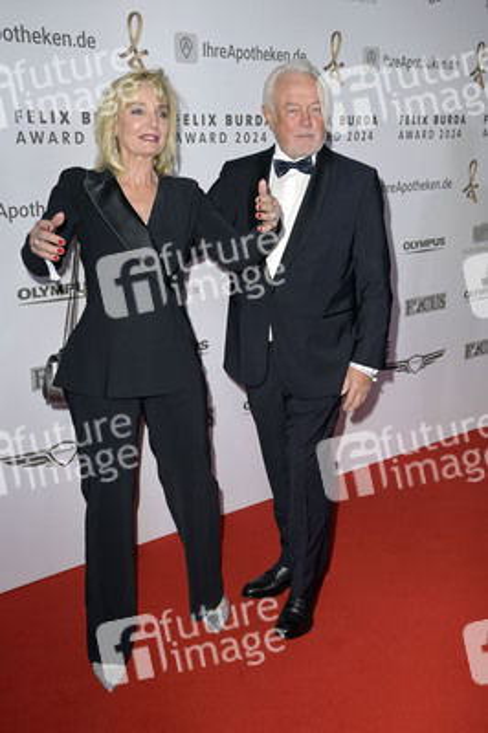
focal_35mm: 40
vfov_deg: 48.5
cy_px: 366
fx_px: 815
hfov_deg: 33.3
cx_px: 244
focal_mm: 40
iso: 640
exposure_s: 1/250
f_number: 5.6
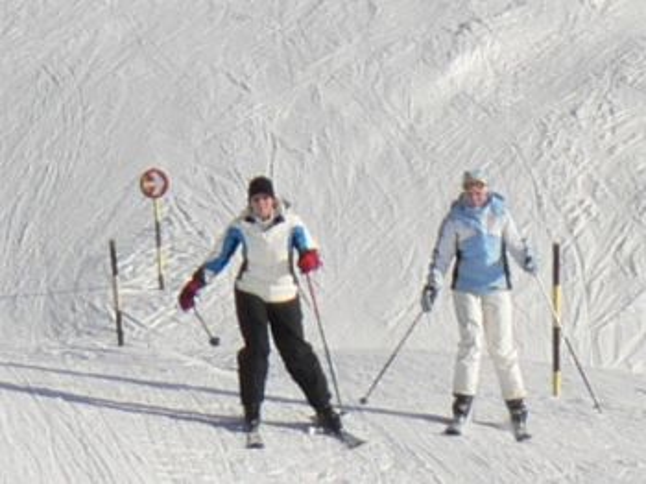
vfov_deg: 16.8
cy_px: 242
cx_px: 323
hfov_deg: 22.3
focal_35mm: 88
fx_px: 1641
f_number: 5.6
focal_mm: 15.2
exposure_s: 1/400
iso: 64
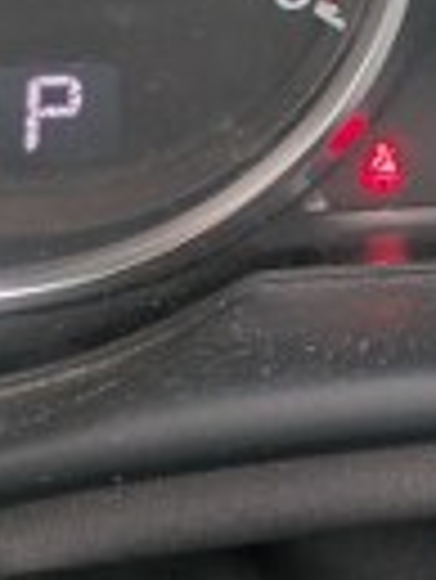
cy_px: -337
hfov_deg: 8.7
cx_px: 1068
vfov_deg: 12.0
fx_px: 2599
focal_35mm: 155
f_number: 1.89
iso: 119
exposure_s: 1/120
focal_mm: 5.43
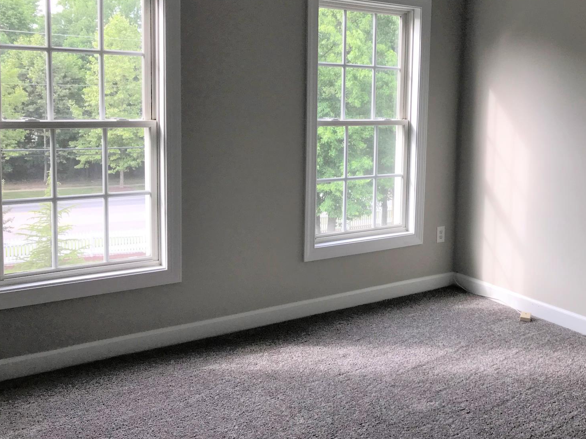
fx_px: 660
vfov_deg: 36.6
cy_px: 167
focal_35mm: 39
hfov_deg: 47.0
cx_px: 397
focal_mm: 3.99
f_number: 1.8
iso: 20
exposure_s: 1/134
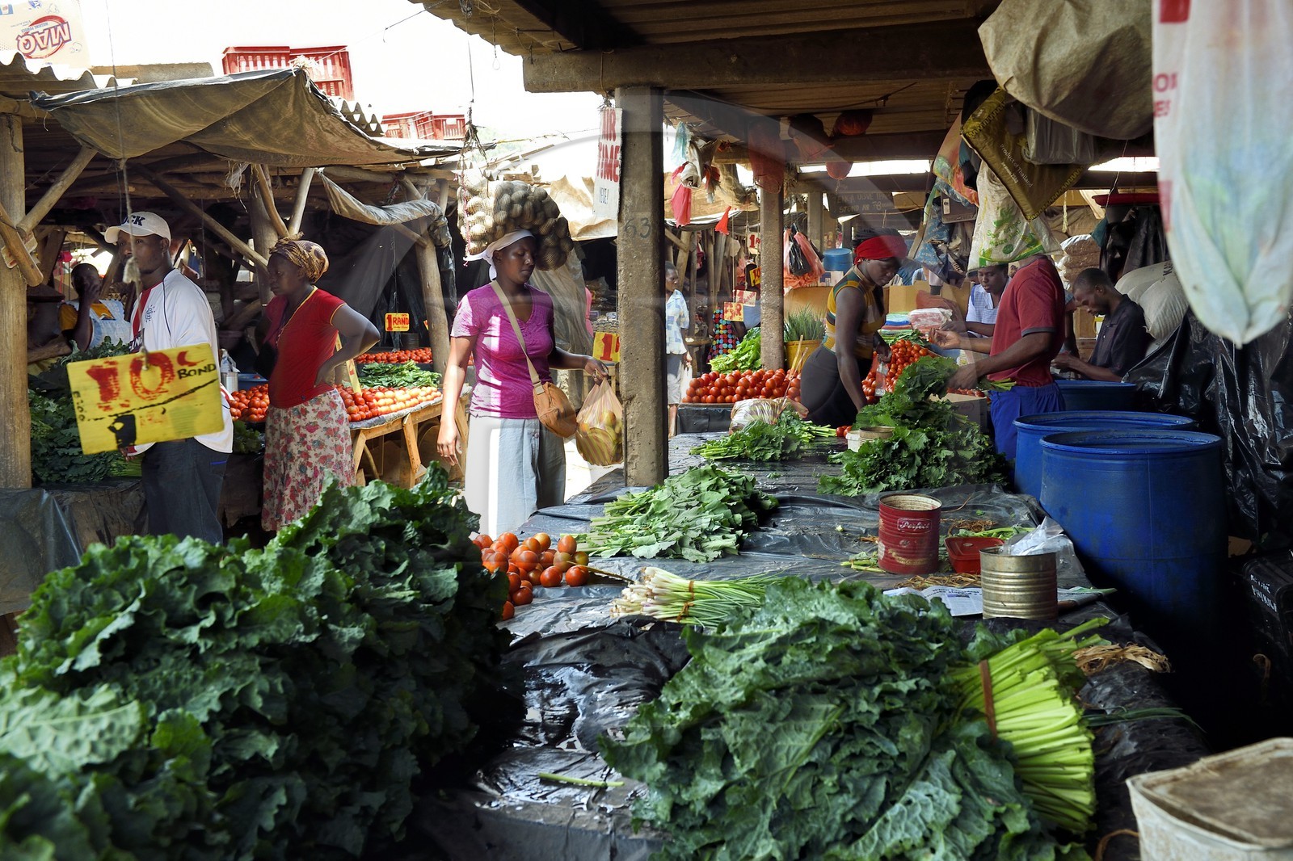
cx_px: 646
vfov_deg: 35.0
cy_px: 430
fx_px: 1364
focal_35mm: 38
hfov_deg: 50.7
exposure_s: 1/160
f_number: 8
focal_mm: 38
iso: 800
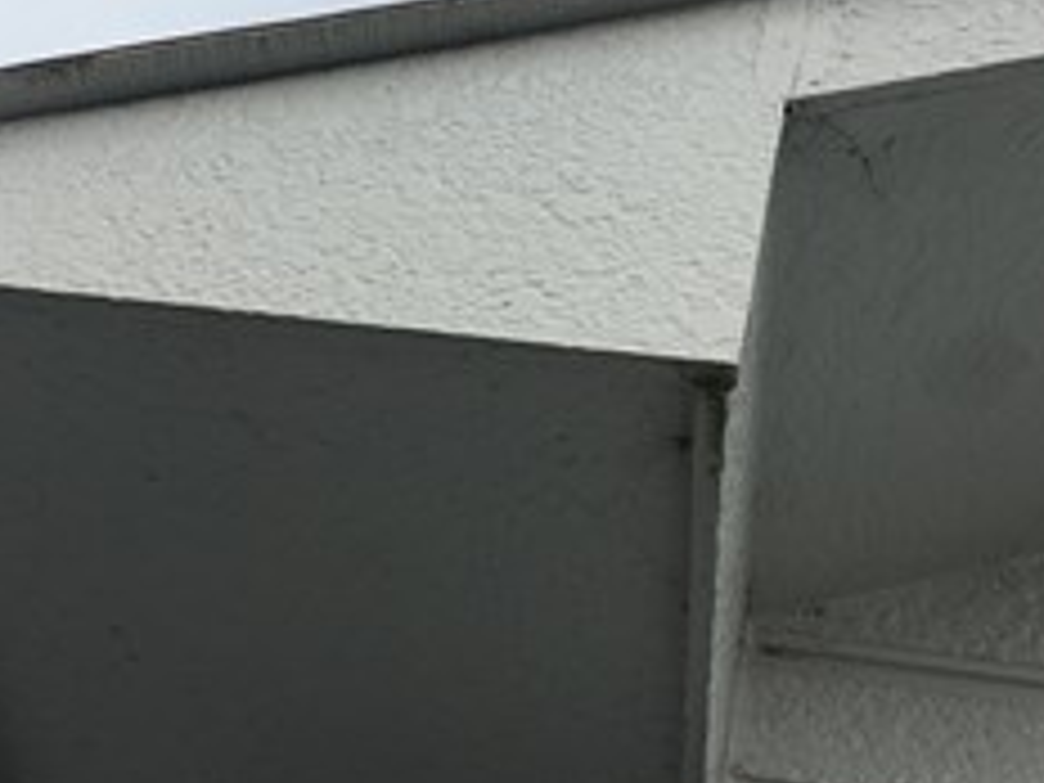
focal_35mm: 50
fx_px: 1508
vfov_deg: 29.0
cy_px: 292
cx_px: 500
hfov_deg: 38.2
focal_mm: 4.15
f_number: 2.2
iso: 25
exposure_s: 1/2262
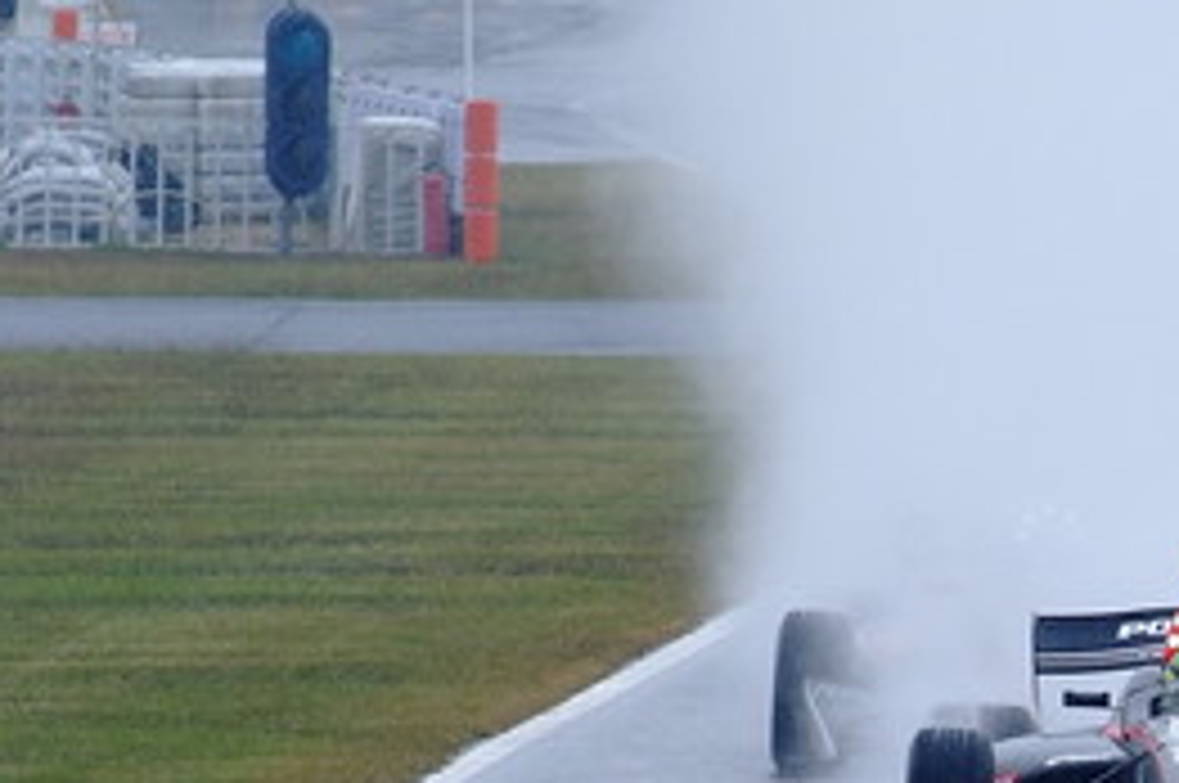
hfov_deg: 1.7
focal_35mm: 1239
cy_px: 432
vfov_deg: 1.1
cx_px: 1562
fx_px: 40526
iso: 400
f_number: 8
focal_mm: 300
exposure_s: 1/500
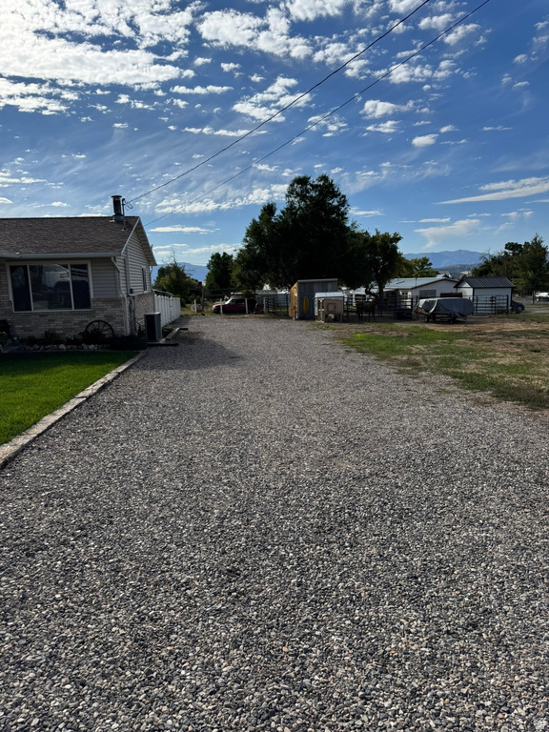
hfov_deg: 56.8
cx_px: 274
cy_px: 366
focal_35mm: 24
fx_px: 508
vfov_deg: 71.6
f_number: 1.78
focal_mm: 6.76
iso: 80
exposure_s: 1/6410
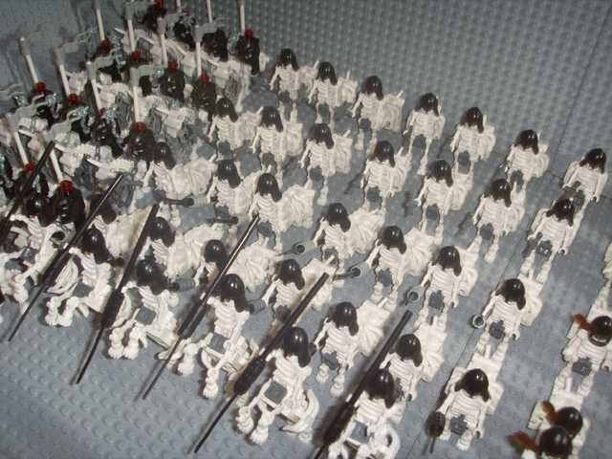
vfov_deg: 36.8
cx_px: 306
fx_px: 690
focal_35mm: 39
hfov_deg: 47.9
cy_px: 230
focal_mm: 6.6
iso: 100
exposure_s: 1/45
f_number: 3.5
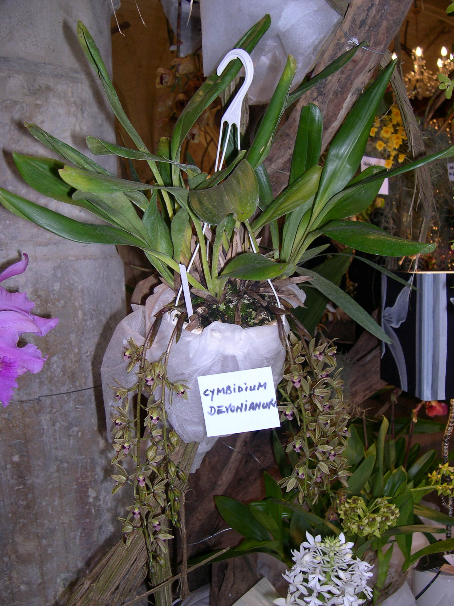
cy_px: 303
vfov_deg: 49.0
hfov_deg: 37.7
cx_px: 227
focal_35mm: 38
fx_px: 665
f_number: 2.8
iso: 100
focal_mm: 8
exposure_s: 1/60
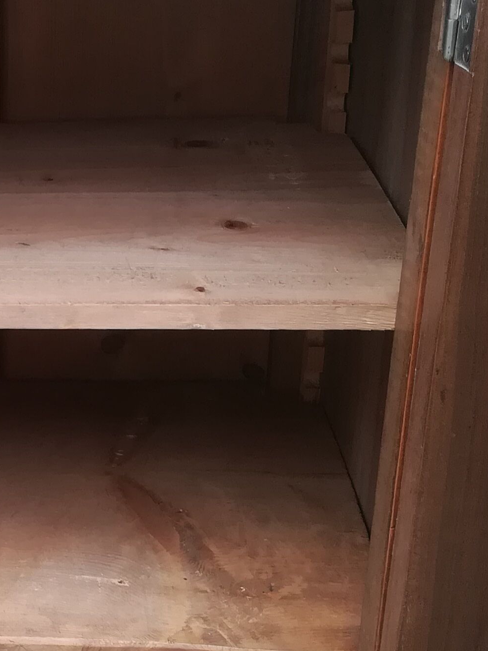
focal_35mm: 78
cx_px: -108
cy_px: 338
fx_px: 1466
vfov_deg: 25.0
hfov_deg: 17.9
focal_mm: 3.83
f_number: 2.2
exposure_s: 1/100
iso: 64
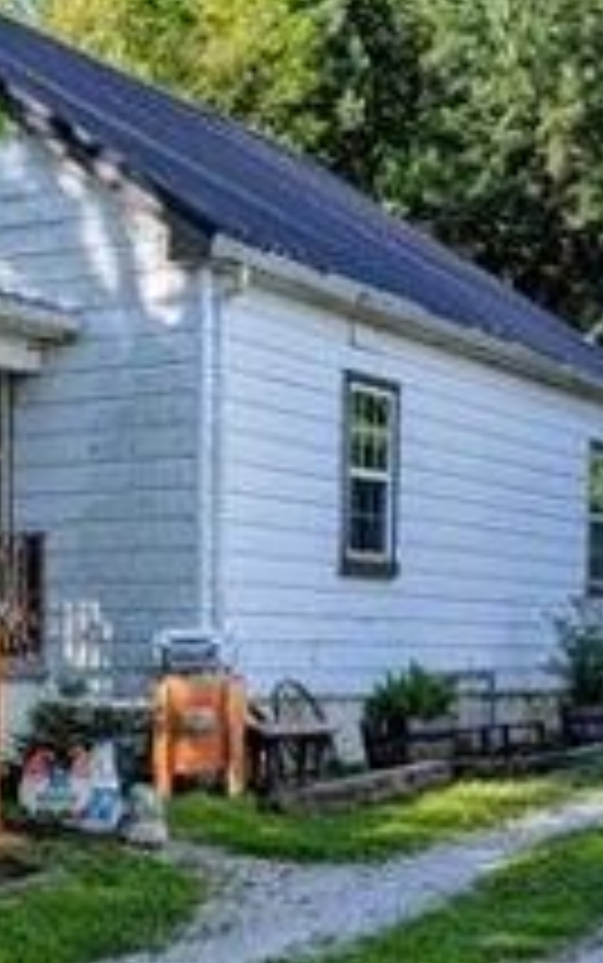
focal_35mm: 79
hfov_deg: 16.3
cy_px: 801
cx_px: 72
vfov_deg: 25.6
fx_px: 2074
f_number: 1.68
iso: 20
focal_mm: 6.9
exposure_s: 1/693
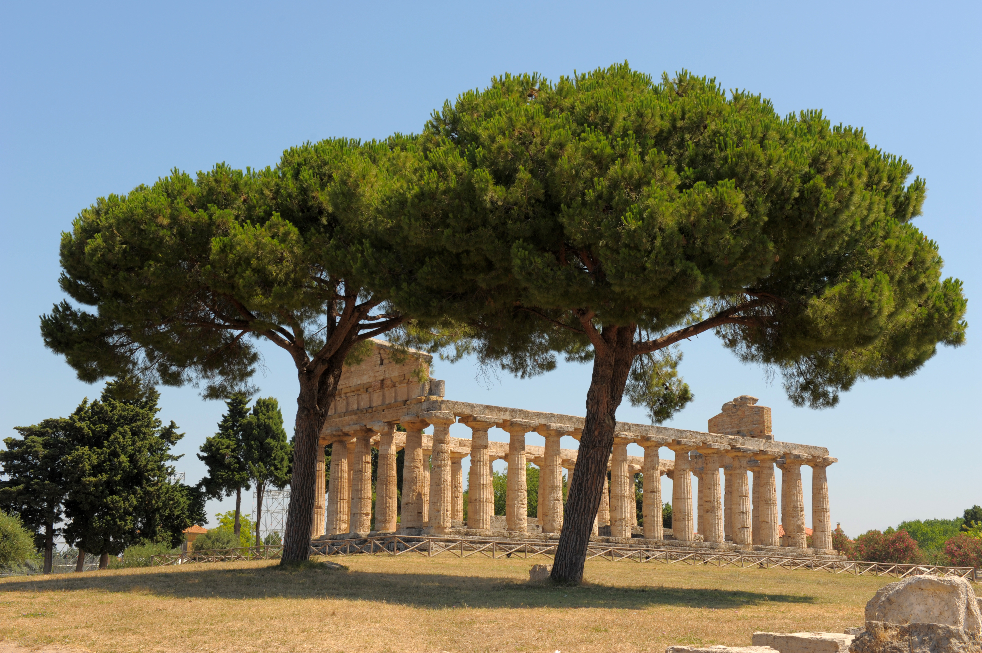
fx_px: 1308
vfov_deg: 28.0
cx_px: 491
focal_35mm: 48
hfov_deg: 41.1
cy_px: 326
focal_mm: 48
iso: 200
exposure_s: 1/200
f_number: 10
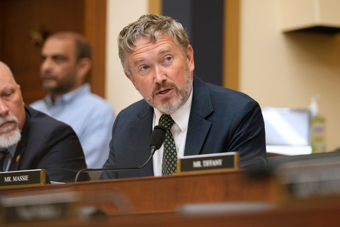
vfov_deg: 4.6
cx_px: 170
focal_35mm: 300
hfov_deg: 6.9
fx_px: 2833
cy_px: 114
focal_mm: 200
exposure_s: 1/500
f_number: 2.8
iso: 2000
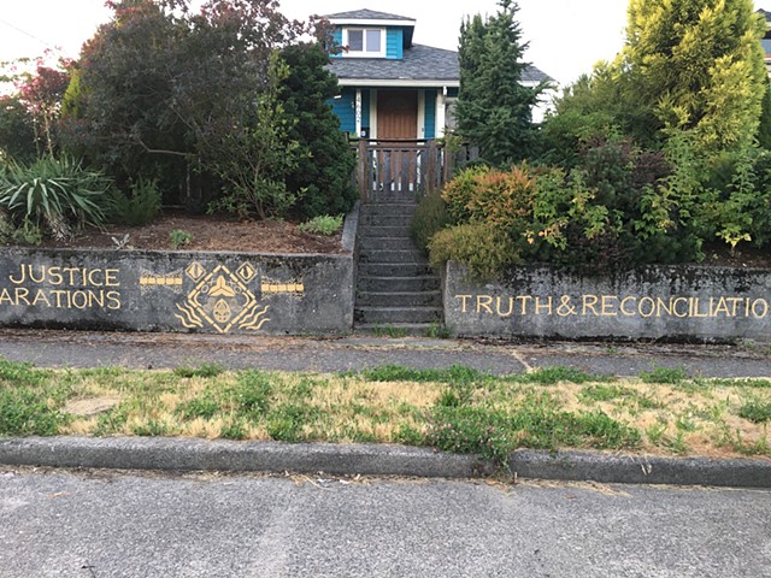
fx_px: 646
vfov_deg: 48.2
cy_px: 289
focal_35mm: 29
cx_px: 386
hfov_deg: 61.7
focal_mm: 4.2
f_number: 2.2
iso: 40
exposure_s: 1/30
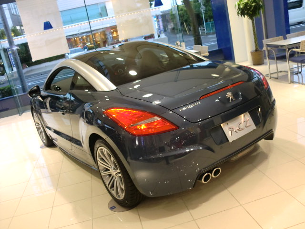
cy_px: 114
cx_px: 152
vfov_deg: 40.7
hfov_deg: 52.6
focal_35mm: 35
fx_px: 308
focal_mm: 6.3
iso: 320
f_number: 3.1
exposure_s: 1/60
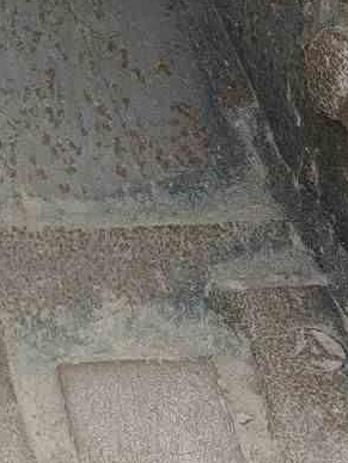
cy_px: -255
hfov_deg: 7.9
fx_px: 2386
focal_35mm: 178
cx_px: -423
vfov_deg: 10.7
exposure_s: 1/1111
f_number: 1.6
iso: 50
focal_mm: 5.56
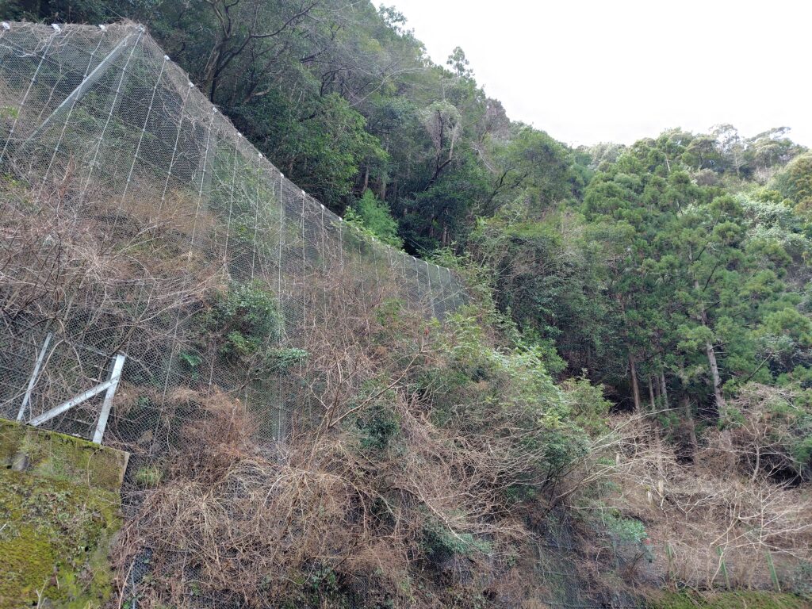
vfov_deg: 58.9
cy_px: 304
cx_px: 406
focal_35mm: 23
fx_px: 540
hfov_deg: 73.9
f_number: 1.9
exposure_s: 1/105
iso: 50
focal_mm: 5.6
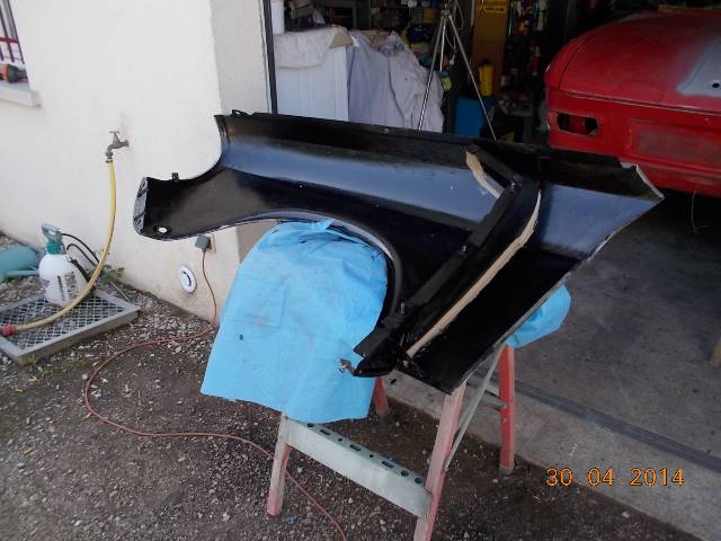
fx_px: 604
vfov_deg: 48.2
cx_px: 360
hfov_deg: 61.7
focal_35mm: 29
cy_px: 270
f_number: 3.3
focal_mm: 4.1
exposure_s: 1/100
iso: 80
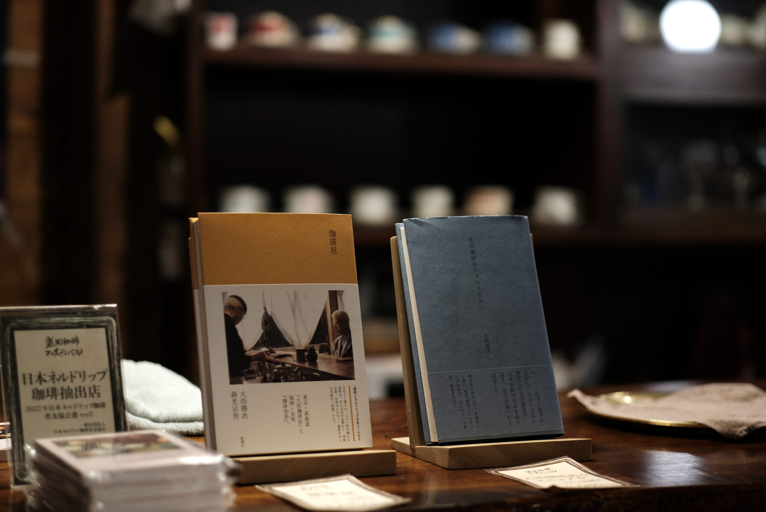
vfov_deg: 16.3
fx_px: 1788
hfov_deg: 24.2
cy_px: 256
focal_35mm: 84
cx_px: 383
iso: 1250
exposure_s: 1/160
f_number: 1.2
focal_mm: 56
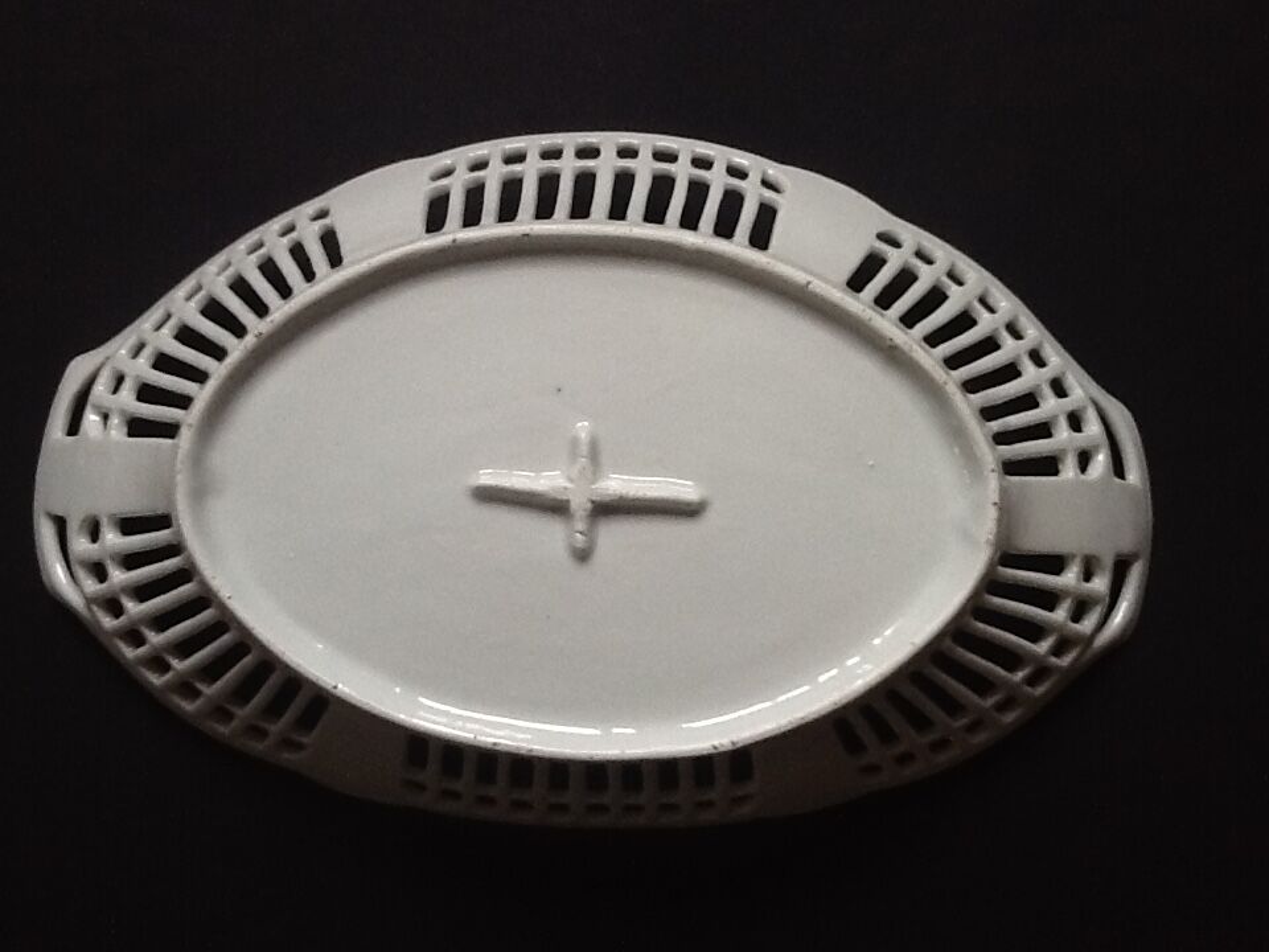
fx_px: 1613
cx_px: 634
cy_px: 476
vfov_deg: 32.9
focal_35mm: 44
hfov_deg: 42.9
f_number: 2.4
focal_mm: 2.03
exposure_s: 1/120
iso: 64
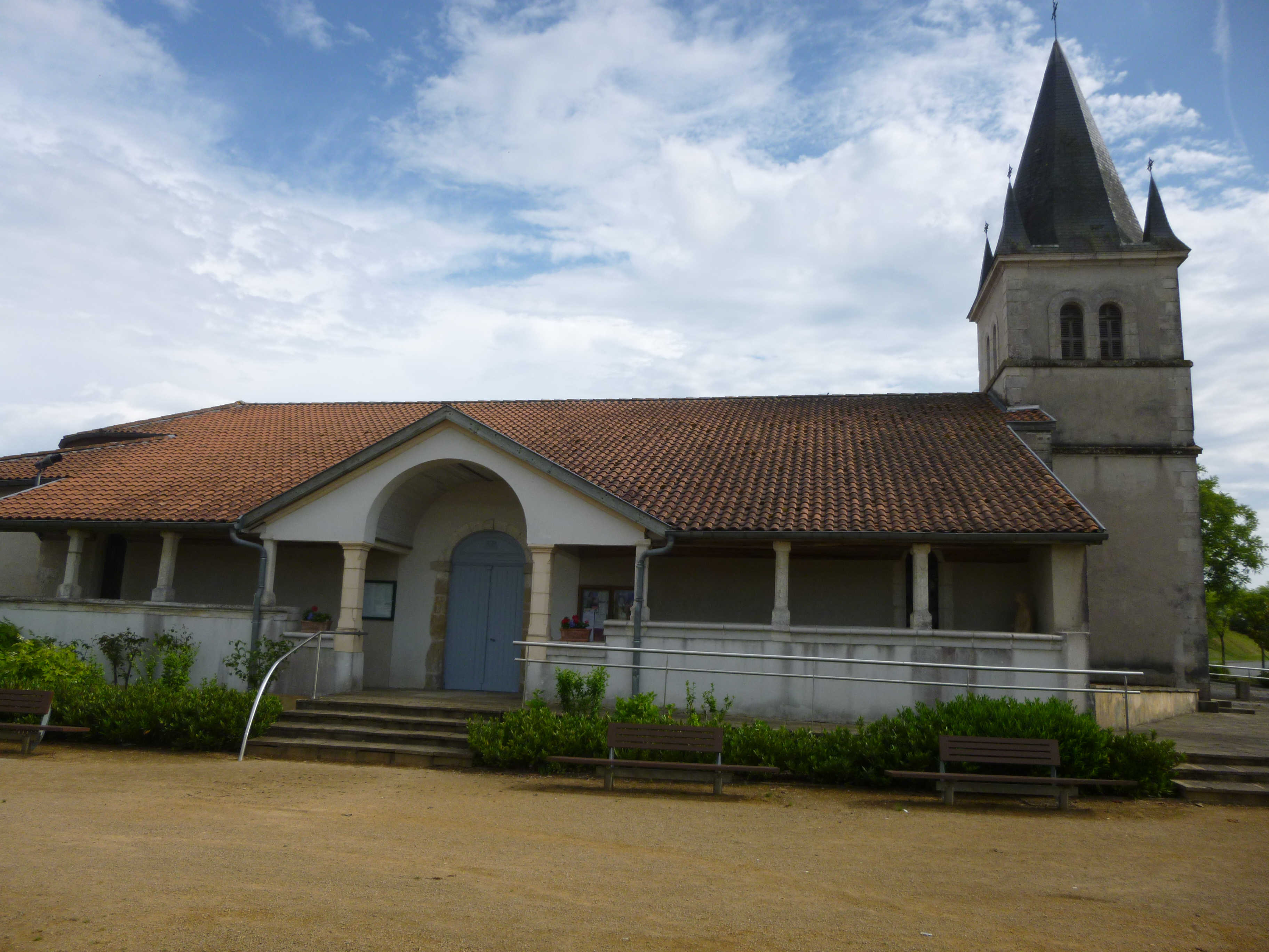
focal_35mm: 25
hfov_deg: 69.4
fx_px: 916
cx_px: 634
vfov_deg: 54.9
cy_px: 476
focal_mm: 4.5
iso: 100
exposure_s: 1/1000
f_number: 3.1
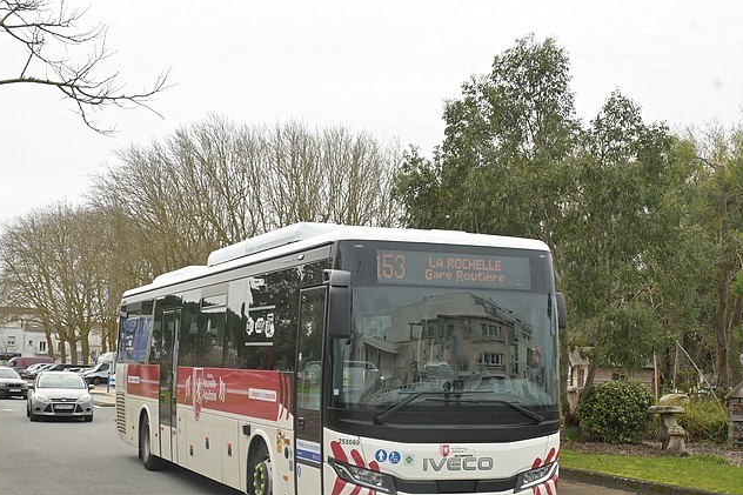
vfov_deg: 23.7
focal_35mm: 57
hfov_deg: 35.1
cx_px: 360
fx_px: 1176
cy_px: 311
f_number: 10
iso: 640
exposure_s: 1/500
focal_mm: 30
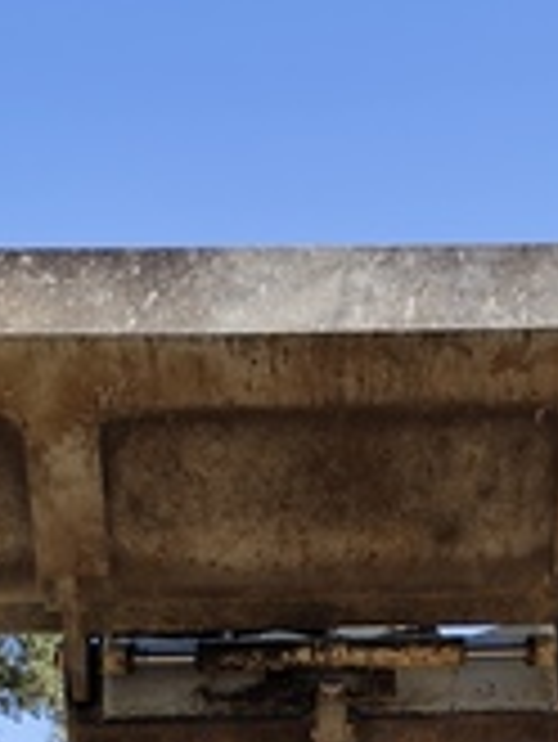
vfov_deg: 16.5
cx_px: 308
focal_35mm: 115
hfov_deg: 12.9
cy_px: 845
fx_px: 2469
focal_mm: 6.19
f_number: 1.65
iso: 50
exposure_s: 1/926
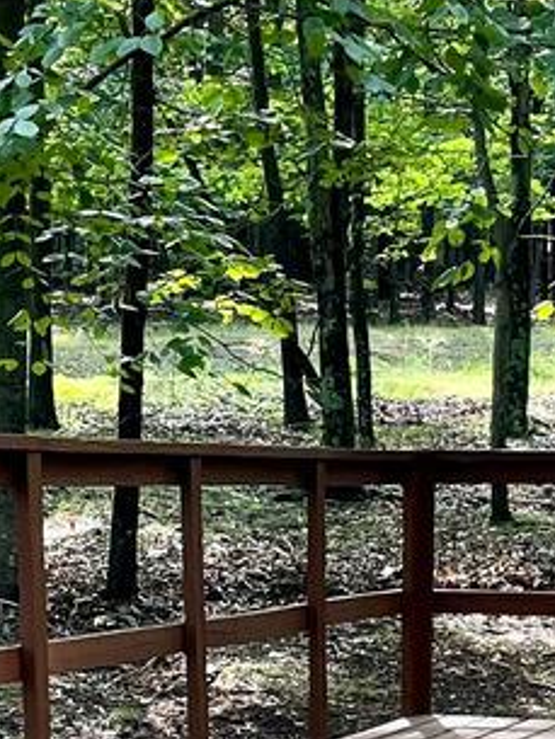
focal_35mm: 131
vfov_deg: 15.0
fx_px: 2798
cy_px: 472
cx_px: 184
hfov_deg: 11.3
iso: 50
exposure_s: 1/121
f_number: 1.6
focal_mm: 4.2
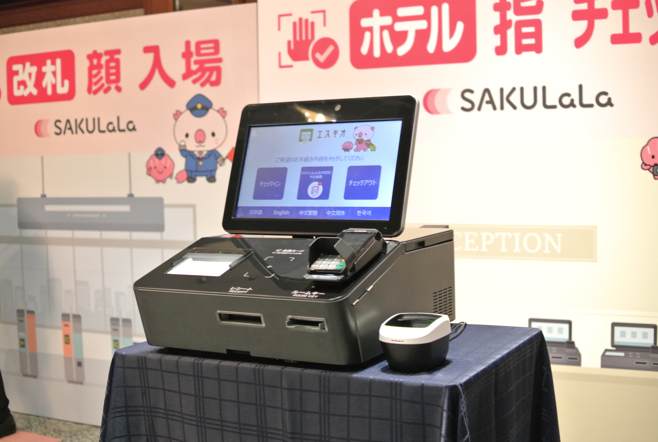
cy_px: 221
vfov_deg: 27.6
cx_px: 329
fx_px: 897
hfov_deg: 40.3
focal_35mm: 49
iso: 800
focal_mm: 18.5
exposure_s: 1/40
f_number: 1.8
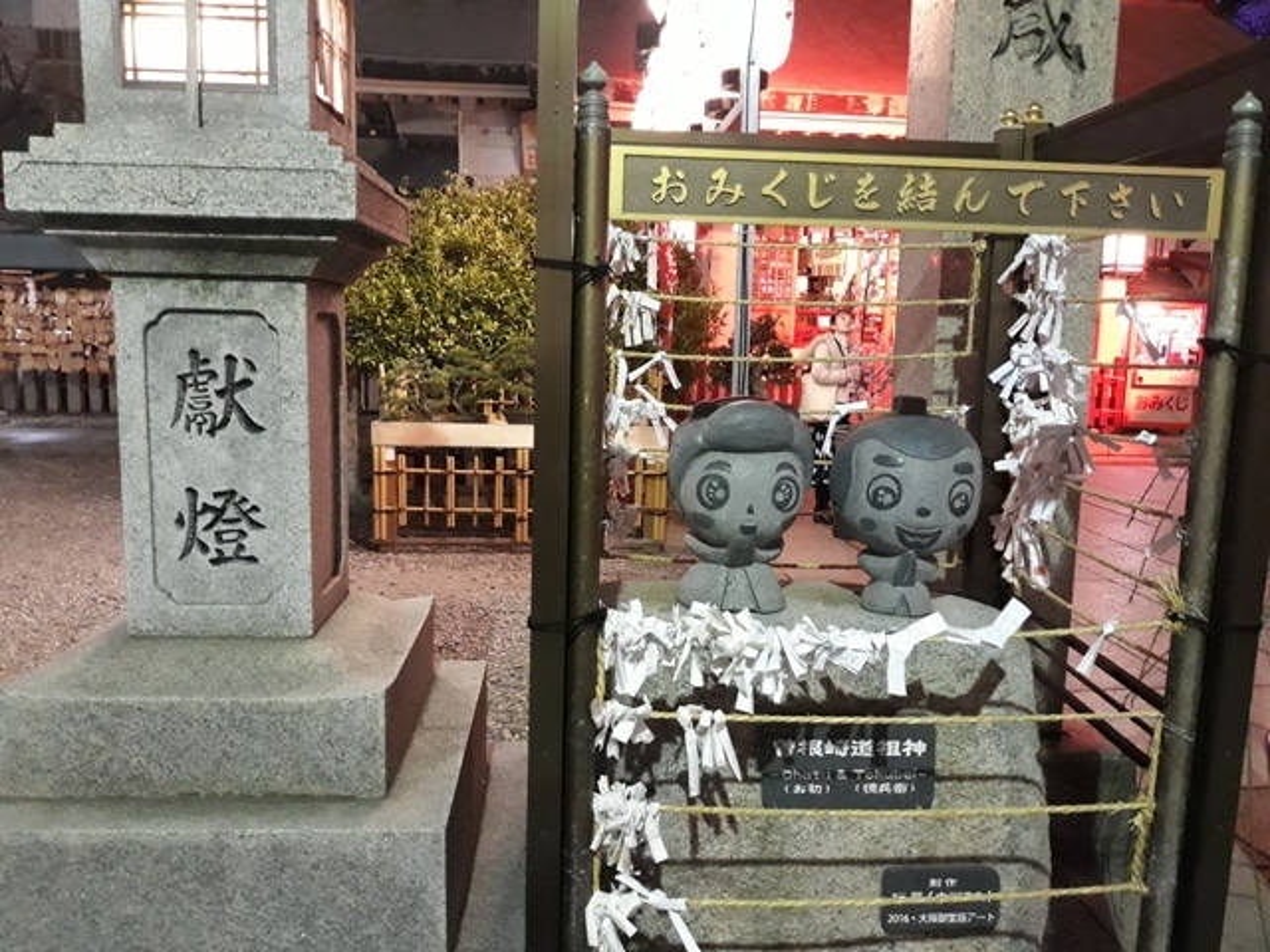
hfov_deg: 65.3
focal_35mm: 27
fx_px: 991
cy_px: 476
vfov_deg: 51.4
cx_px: 635
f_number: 1.7
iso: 640
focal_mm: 3.71
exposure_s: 1/20
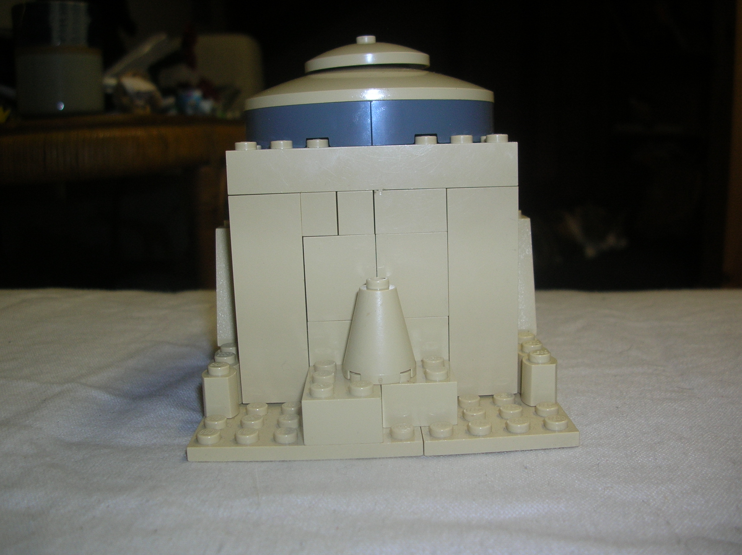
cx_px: 371
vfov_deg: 40.6
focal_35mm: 35
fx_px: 750
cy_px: 278
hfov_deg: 52.7
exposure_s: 1/60.1
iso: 50
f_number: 2.8
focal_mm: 5.8
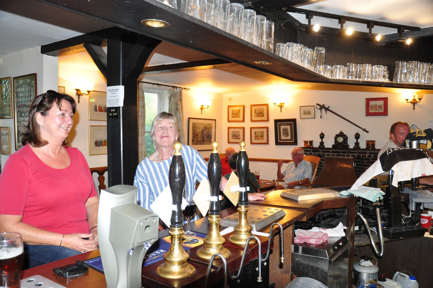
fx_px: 324
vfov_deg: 47.8
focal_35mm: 27
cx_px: 216
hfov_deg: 67.4
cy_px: 144
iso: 1600
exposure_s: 1/60
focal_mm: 18
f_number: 4.5
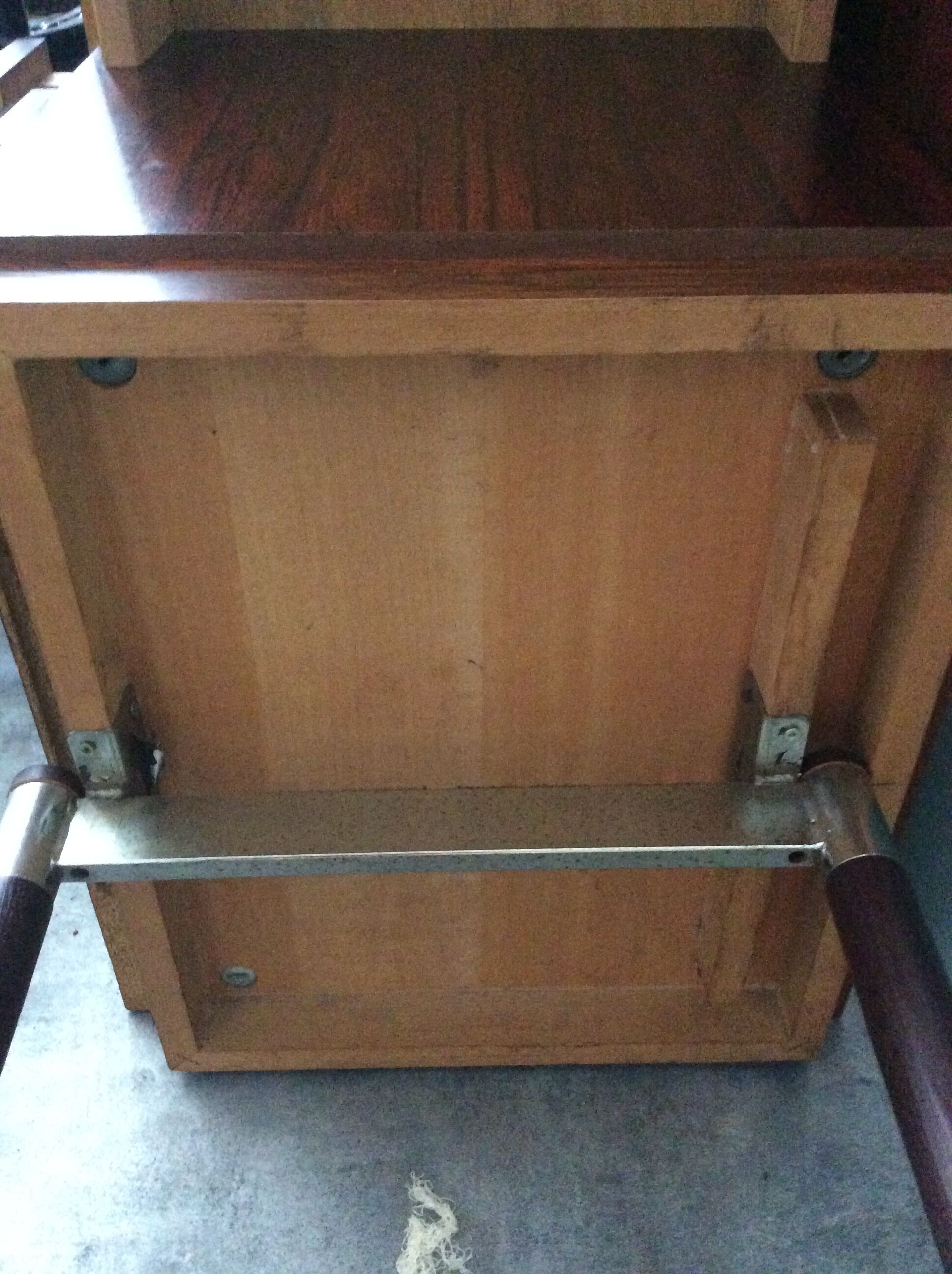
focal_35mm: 32
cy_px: 637
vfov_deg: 56.9
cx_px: 476
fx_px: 1177
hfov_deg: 44.1
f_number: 2.4
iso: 640
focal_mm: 3.3
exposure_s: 1/17
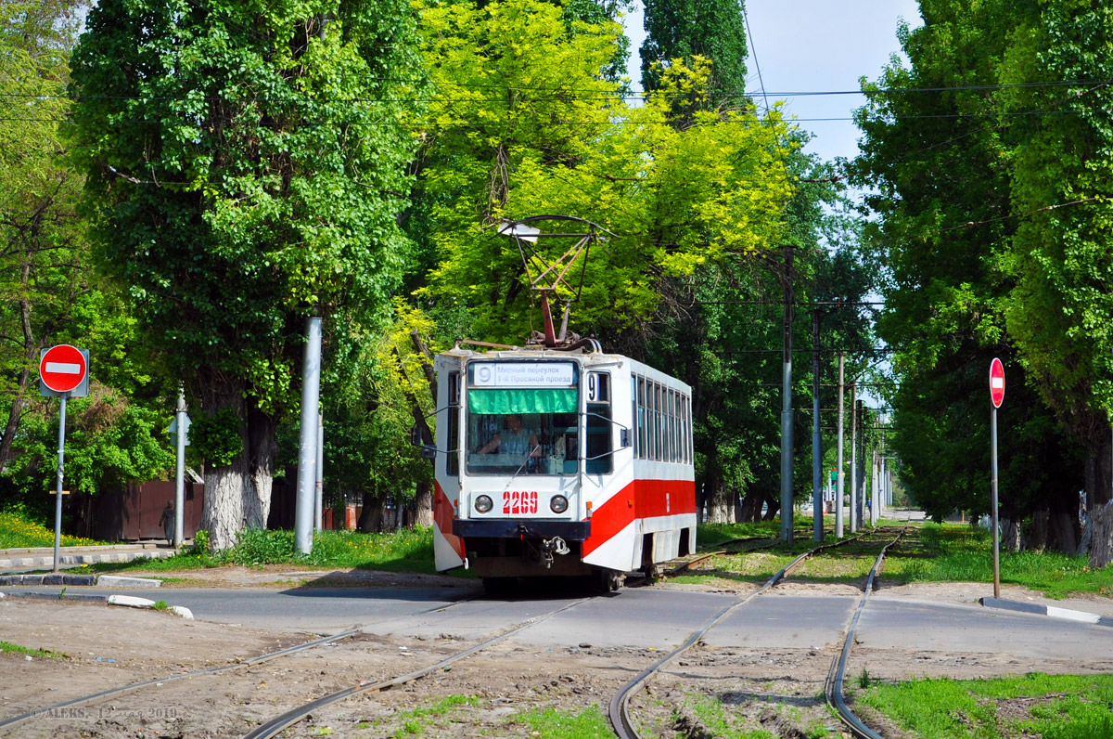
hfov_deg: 26.0
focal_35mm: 78
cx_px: 556
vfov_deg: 17.4
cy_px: 370
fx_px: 2408
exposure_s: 1/400
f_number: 7.1
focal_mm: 52
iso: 200
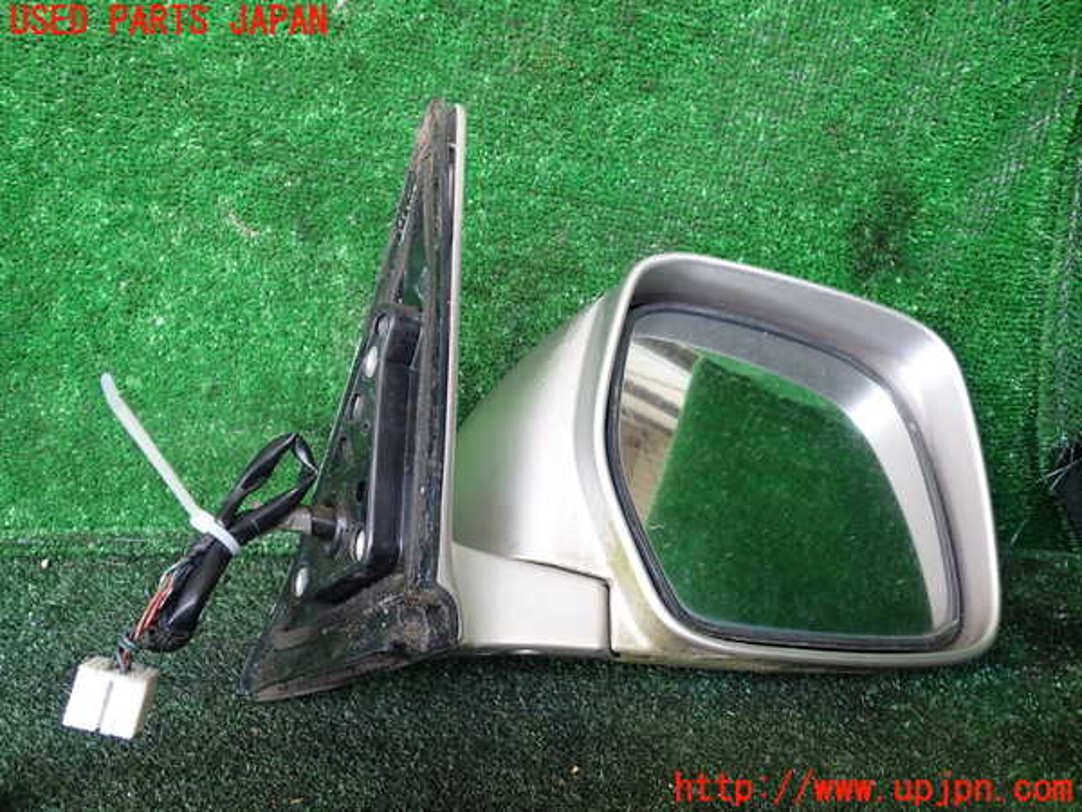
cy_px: 406
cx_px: 541
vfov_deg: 46.8
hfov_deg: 60.0
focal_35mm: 30
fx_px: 938
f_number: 2.3
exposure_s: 1/60
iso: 125
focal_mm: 5.4
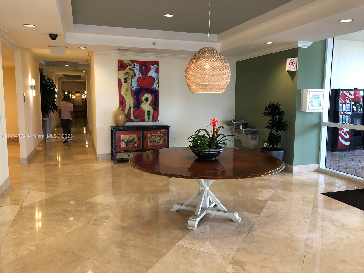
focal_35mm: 28
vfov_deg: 49.7
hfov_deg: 63.4
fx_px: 294
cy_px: 136
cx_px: 182
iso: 40
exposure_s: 1/24
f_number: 1.8
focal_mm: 3.99
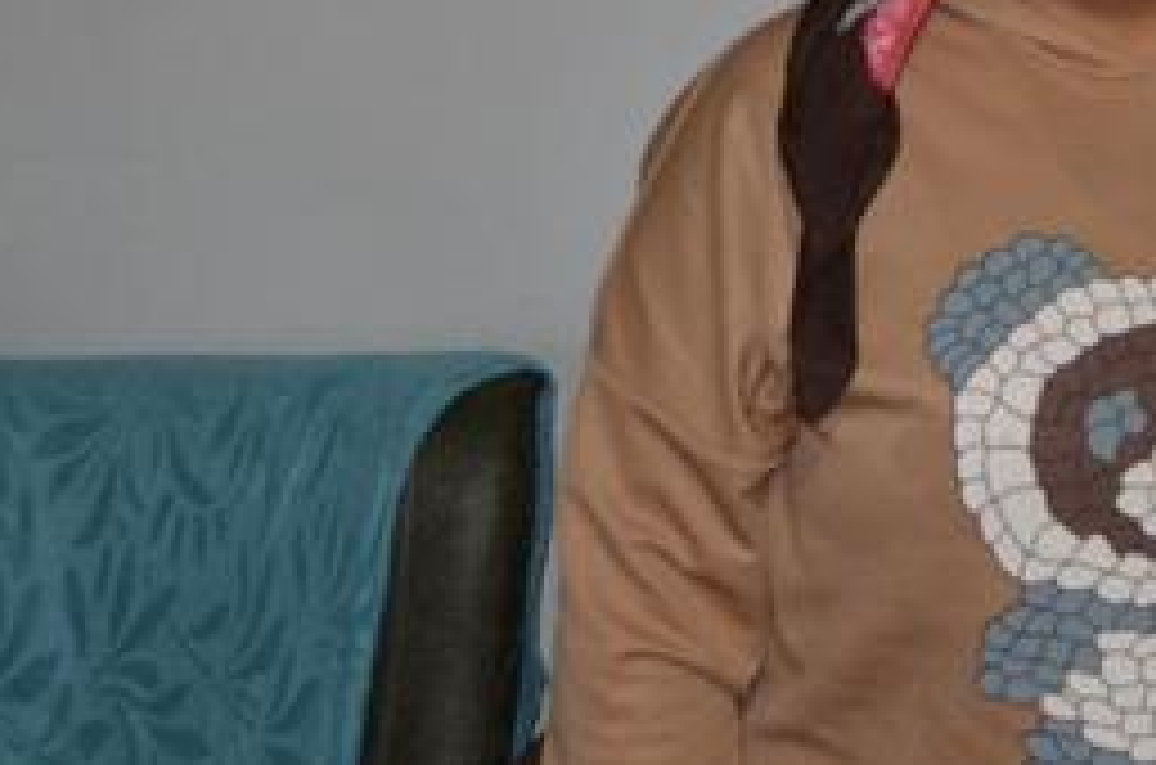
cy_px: -40
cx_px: 1493
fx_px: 2883
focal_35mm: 90
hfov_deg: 20.7
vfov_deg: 14.8
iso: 800
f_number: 3.5
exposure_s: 1/60
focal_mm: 20
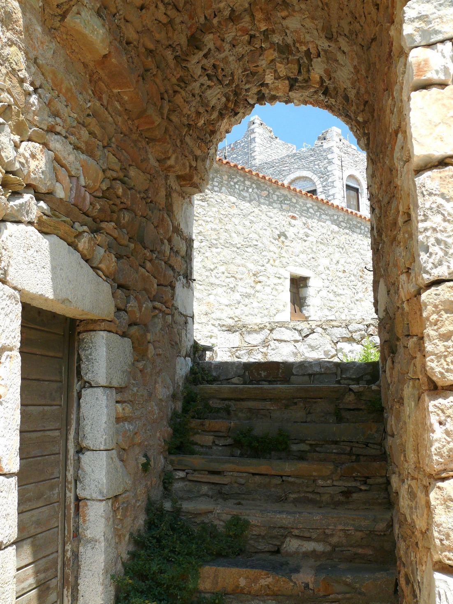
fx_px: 611
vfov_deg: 52.6
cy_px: 302
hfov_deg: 40.7
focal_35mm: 35
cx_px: 226
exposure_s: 1/200
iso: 100
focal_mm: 7.4
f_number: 4
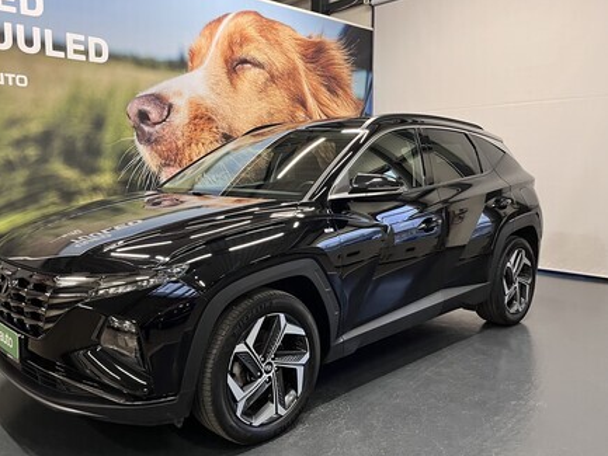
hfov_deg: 59.7
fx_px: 527
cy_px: 217
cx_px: 260
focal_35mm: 30
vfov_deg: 46.8
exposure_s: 1/63
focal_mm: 5.1
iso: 125
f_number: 1.6
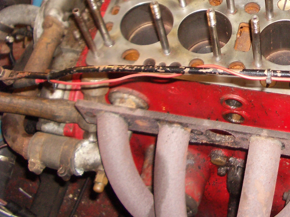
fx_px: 595
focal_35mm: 71
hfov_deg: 26.0
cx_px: 292
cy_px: 15
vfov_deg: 20.2
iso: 200
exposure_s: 1/60
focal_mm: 5.8
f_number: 2.6
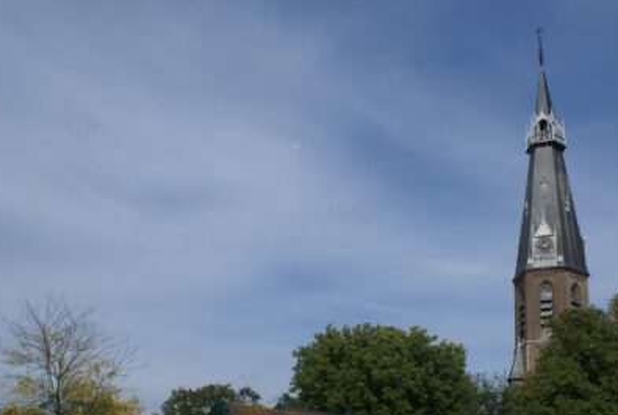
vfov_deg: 32.6
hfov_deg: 46.0
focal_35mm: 41
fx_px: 705
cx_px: 446
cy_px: 263
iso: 100
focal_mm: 18
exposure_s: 1/320
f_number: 10
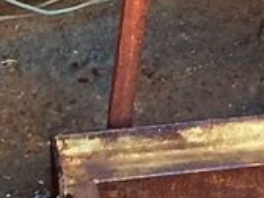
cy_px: 173
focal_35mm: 221
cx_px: 157
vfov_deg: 6.7
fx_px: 1685
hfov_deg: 9.0
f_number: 2.2
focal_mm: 4.15
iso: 50
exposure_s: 1/33
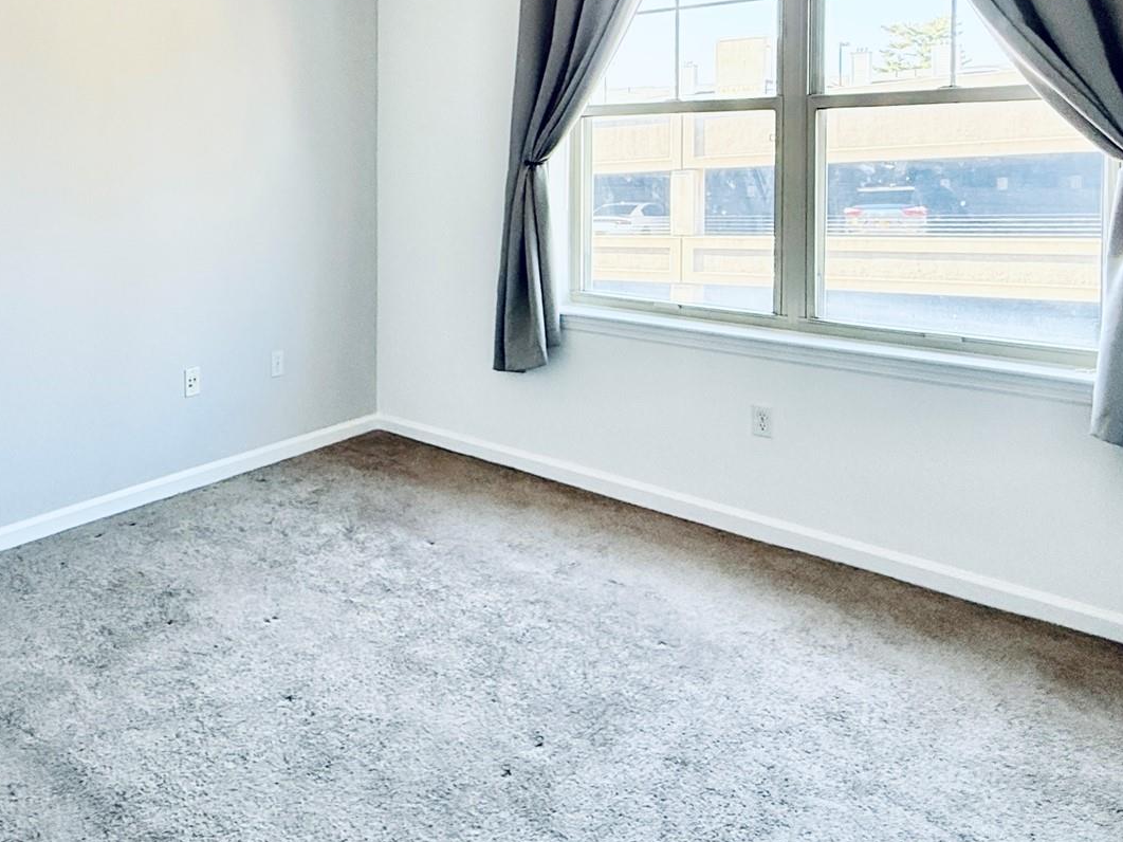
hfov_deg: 63.2
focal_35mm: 27
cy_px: 170
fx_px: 876
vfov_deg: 48.5
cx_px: 348
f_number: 2.2
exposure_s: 1/99
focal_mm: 2.22
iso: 160
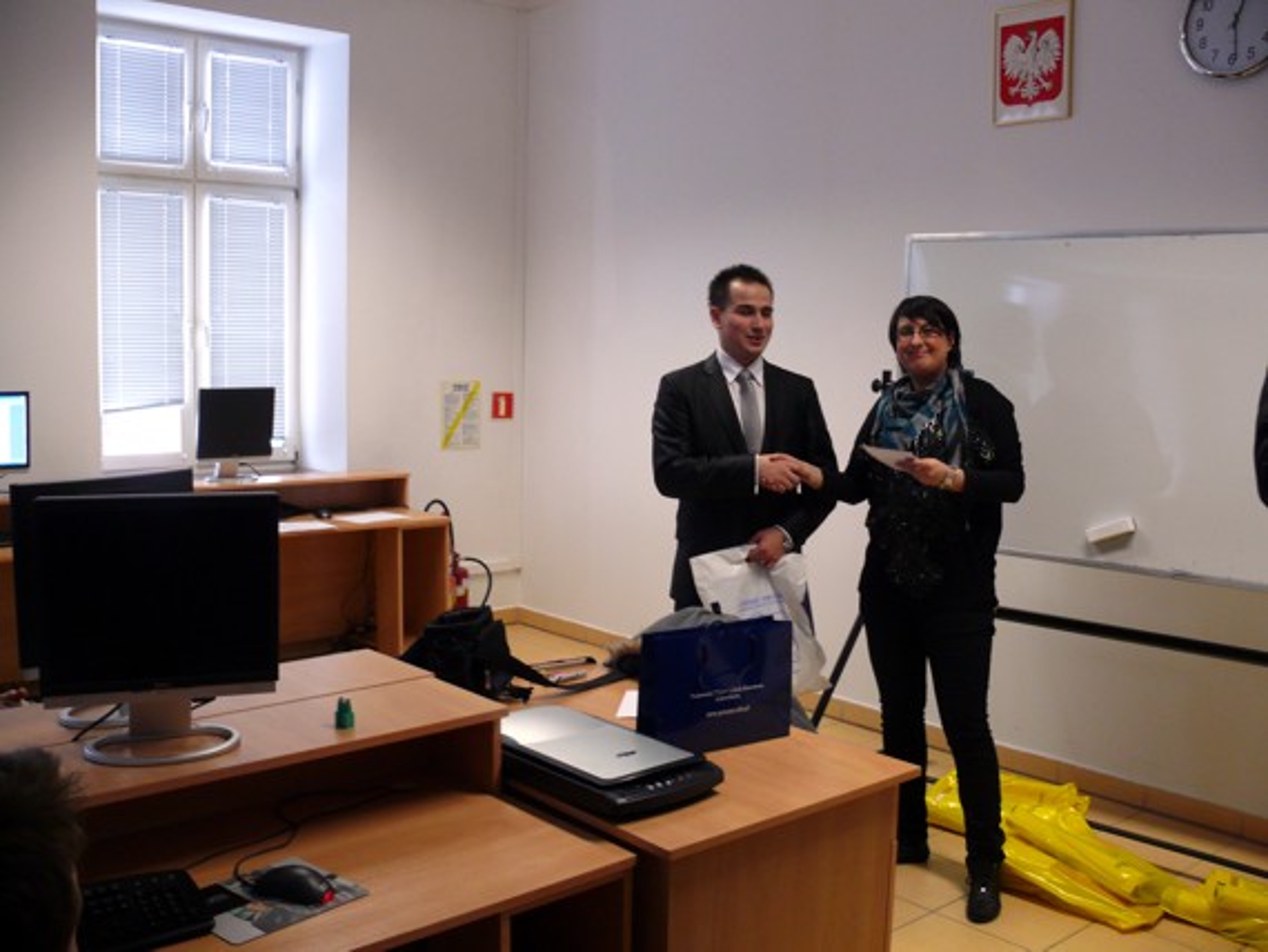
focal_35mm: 35
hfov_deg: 52.6
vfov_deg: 40.7
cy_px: 476
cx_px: 634
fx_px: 1283
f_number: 2.8
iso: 200
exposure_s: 1/25
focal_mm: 7.4
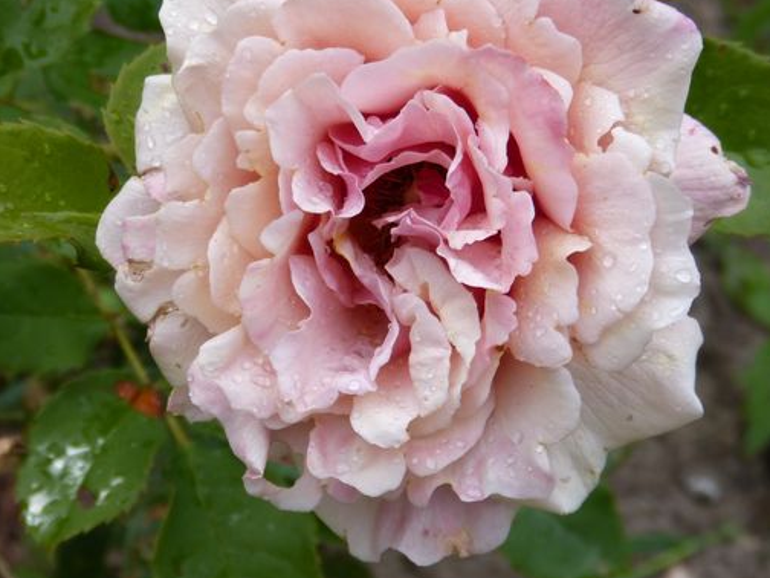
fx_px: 4093
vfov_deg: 8.1
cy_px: 228
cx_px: 388
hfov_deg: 10.7
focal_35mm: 184
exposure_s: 1/250
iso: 100
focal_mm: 20.8
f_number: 4
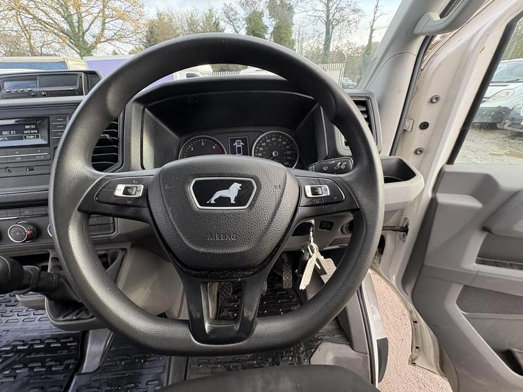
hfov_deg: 102.1
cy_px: 196
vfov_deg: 85.7
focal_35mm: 14
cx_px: 262
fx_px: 212
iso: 125
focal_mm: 2.22
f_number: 2.2
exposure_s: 1/99
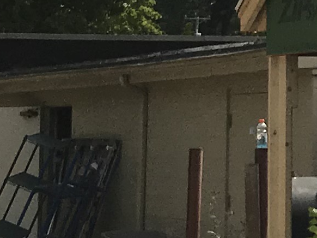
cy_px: -72
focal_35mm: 194
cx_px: 533
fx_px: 1776
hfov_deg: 9.8
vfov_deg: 7.6
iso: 20
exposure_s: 1/4808
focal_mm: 3.99
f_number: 1.8
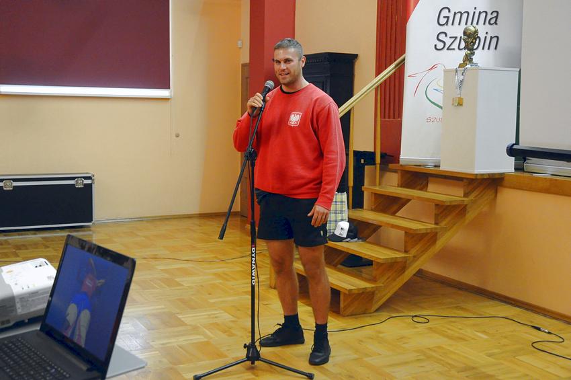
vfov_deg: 30.8
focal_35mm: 44
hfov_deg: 45.0
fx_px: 689
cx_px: 286
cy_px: 190
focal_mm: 29
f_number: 4
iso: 2500
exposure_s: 1/60
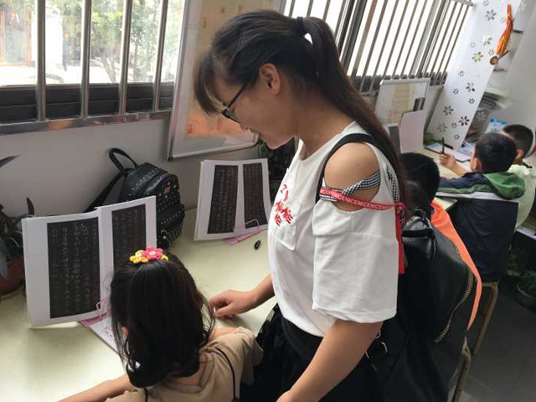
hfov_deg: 61.7
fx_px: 449
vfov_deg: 48.2
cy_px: 201
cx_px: 268
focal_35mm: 29
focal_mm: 4.15
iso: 25
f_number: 2.2
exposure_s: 1/100
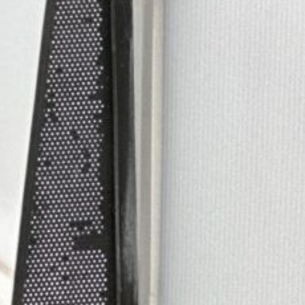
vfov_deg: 3.7
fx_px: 4725
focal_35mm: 474
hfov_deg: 3.6
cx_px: -633
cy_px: -338
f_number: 2.8
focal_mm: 9
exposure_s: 1/121
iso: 100
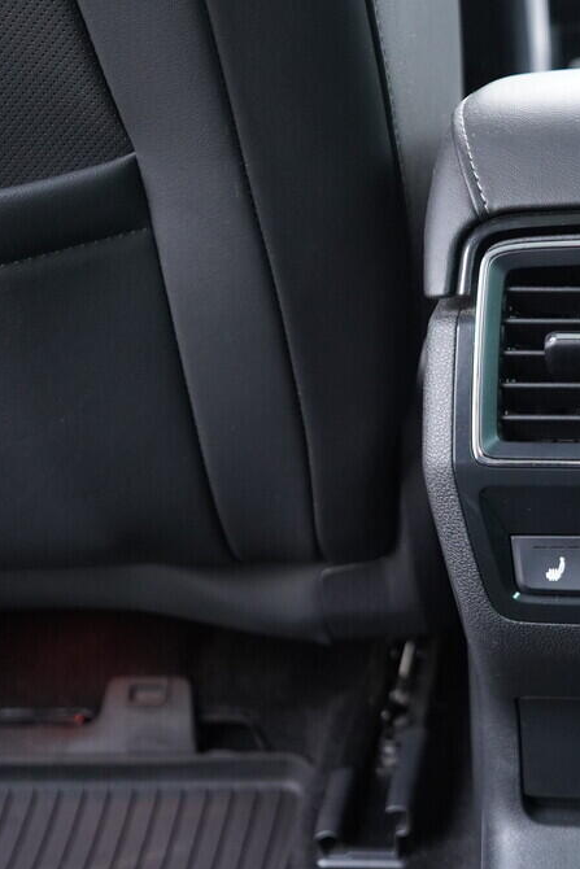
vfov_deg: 36.2
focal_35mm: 55
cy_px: 433
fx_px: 1328
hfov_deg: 23.2
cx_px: 634
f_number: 2.8
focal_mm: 24
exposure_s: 1/40
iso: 1000
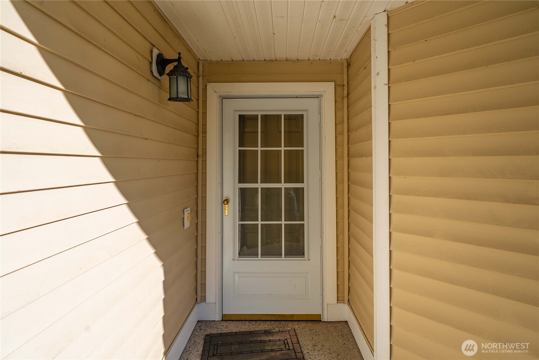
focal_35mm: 18
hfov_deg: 90.0
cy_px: 180
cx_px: 270
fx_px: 270
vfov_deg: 67.4
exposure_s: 1/100
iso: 80
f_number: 7.1
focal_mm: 18
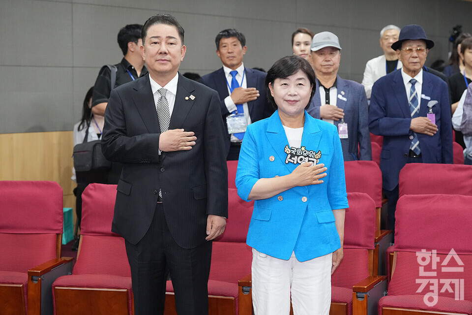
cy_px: 158
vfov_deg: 19.5
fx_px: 918
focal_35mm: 70
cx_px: 236
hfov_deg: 28.8
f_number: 4.5
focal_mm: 70
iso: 3200
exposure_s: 1/200
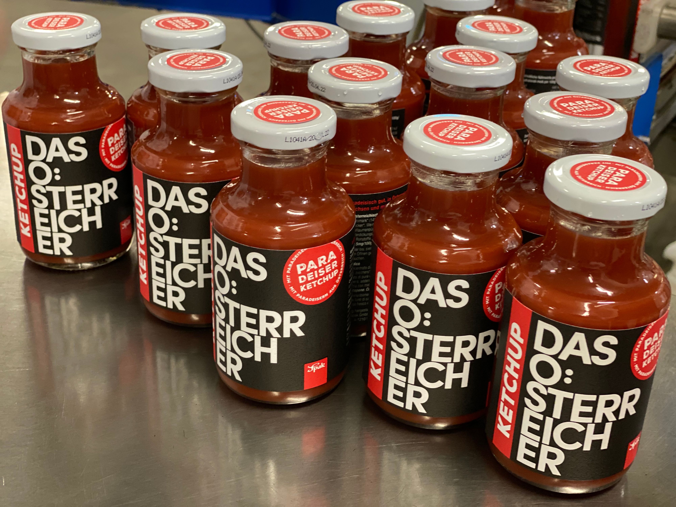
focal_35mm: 52
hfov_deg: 36.8
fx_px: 1015
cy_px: 254
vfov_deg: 28.0
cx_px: 338
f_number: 2
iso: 250
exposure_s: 1/33
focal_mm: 6
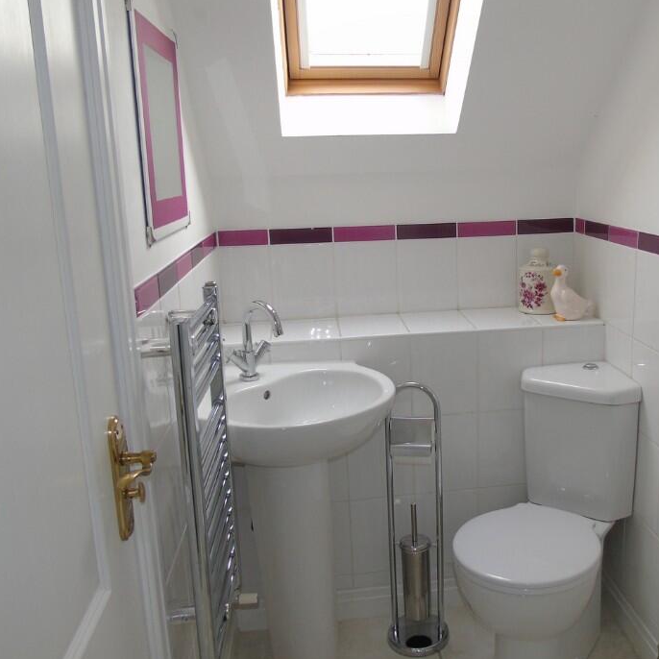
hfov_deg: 48.9
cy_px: 318
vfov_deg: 49.7
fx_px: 711
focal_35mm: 33
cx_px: 442
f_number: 3.4
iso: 80
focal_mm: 4.4
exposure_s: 1/30
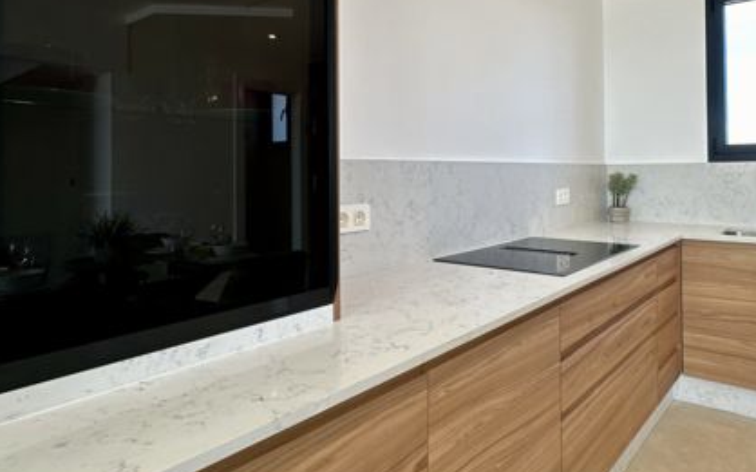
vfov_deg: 48.6
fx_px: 515
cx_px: 457
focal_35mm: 25
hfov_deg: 71.7
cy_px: 165
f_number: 2.2
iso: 50
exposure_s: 1/100
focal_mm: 2.22
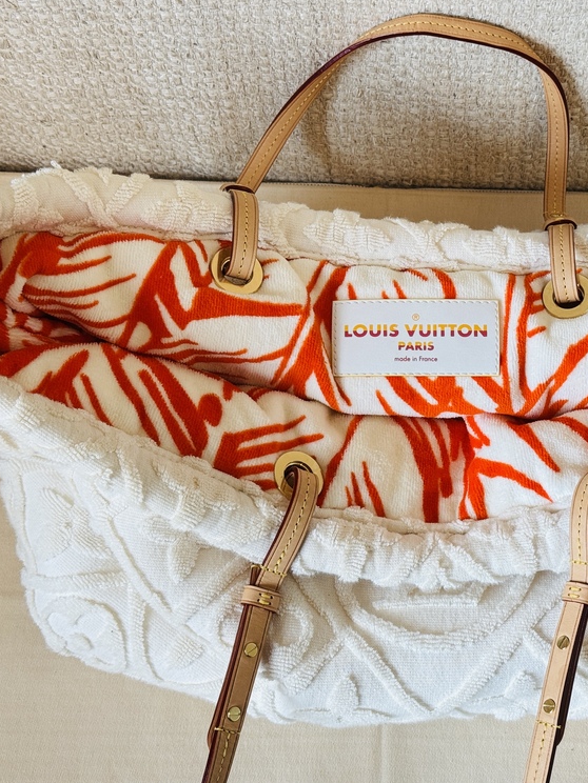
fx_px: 1472
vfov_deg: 29.8
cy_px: 387
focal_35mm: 65
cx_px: 430
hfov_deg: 22.4
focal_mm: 6.76
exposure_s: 1/100
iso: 50
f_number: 1.78
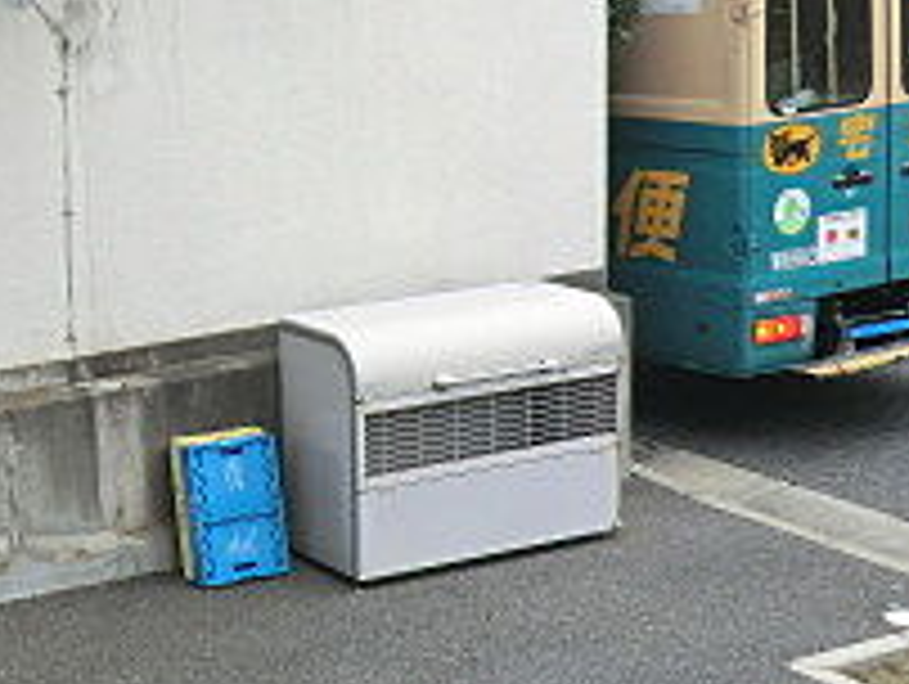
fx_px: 1998
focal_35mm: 76
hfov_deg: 24.3
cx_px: -27
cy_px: 382
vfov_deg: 19.4
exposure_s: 1/160
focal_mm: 4.3
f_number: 3.2
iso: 80
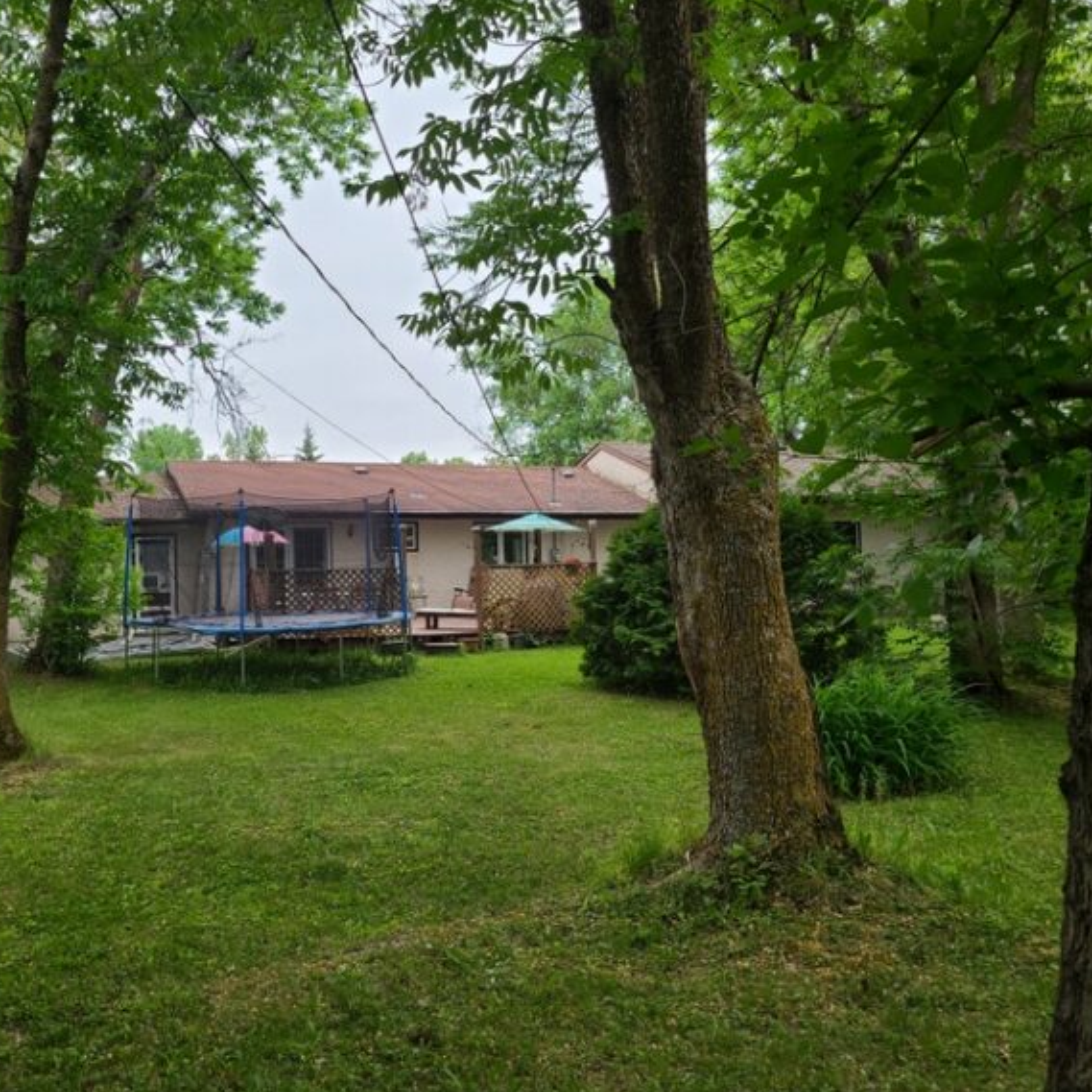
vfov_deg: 52.5
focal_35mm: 31
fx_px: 1106
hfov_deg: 51.9
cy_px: 549
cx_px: 401
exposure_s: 1/487
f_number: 1.8
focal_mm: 5.4
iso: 40
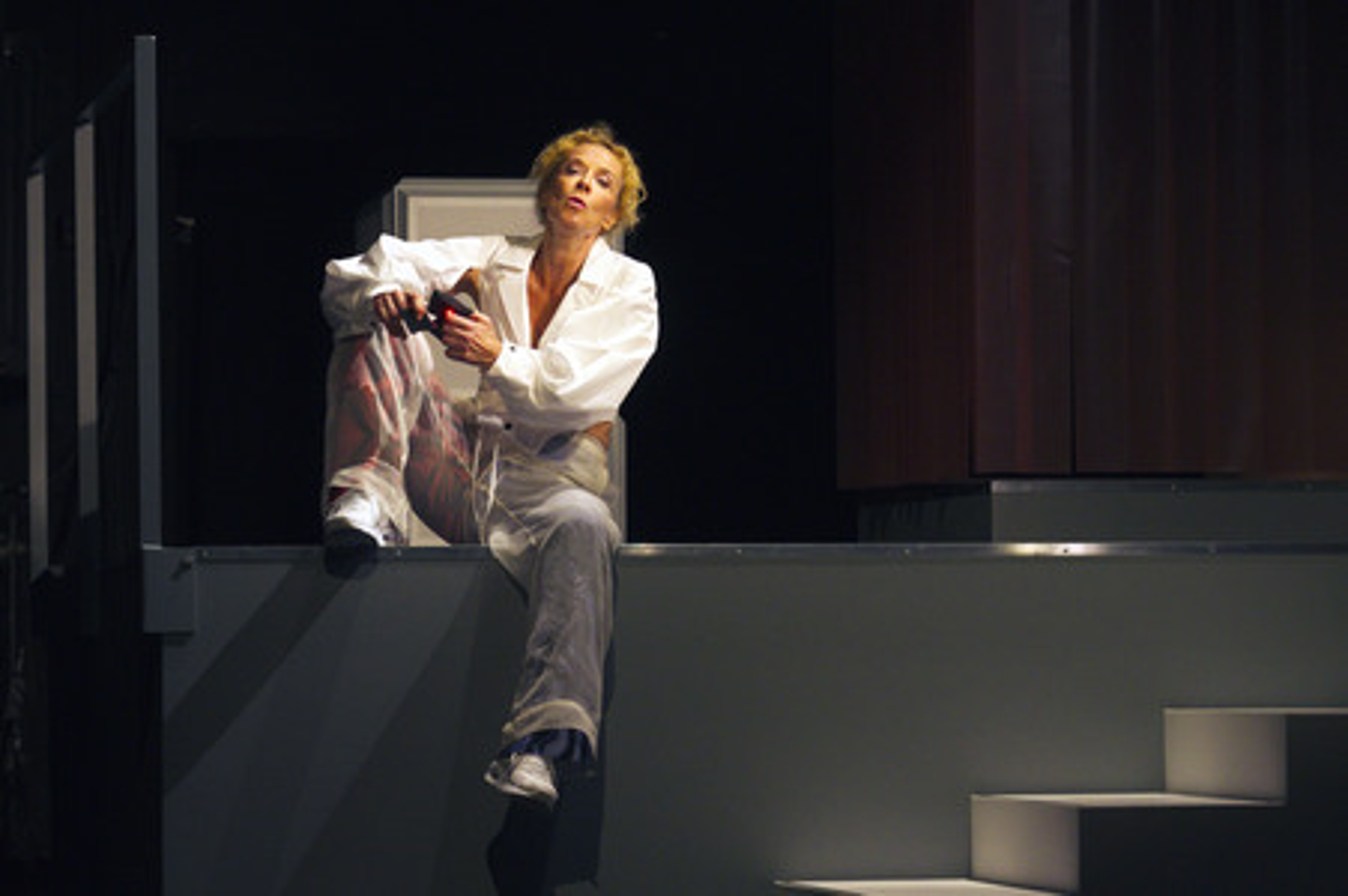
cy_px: 448
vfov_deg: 14.8
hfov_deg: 22.2
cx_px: 674
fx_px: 3442
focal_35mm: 92
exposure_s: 1/160
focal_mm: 92
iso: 1600
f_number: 5
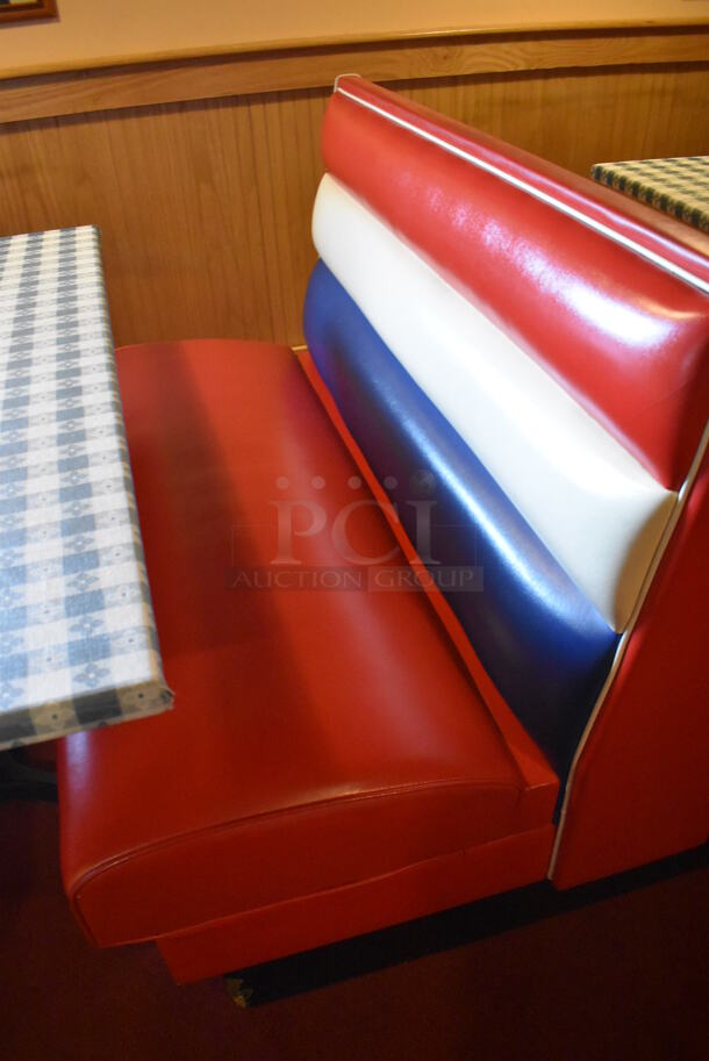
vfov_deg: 67.3
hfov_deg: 48.0
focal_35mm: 27
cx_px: 354
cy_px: 530
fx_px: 796
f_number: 3.5
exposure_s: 1/125
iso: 5000
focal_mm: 18
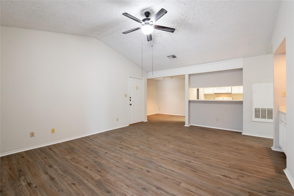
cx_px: 147
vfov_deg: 73.8
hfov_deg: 96.7
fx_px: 131
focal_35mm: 16
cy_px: 98
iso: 400
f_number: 8
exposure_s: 1/1.25
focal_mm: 16
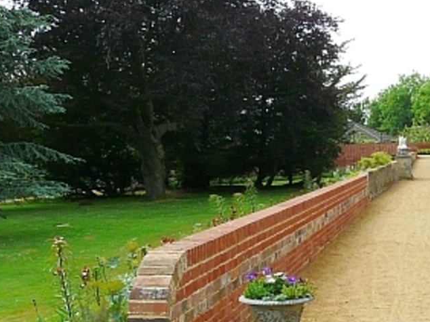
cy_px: 341
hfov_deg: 25.4
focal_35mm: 75
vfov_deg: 19.0
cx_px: 361
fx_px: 931
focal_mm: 4.6
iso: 100
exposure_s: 1/250
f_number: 5
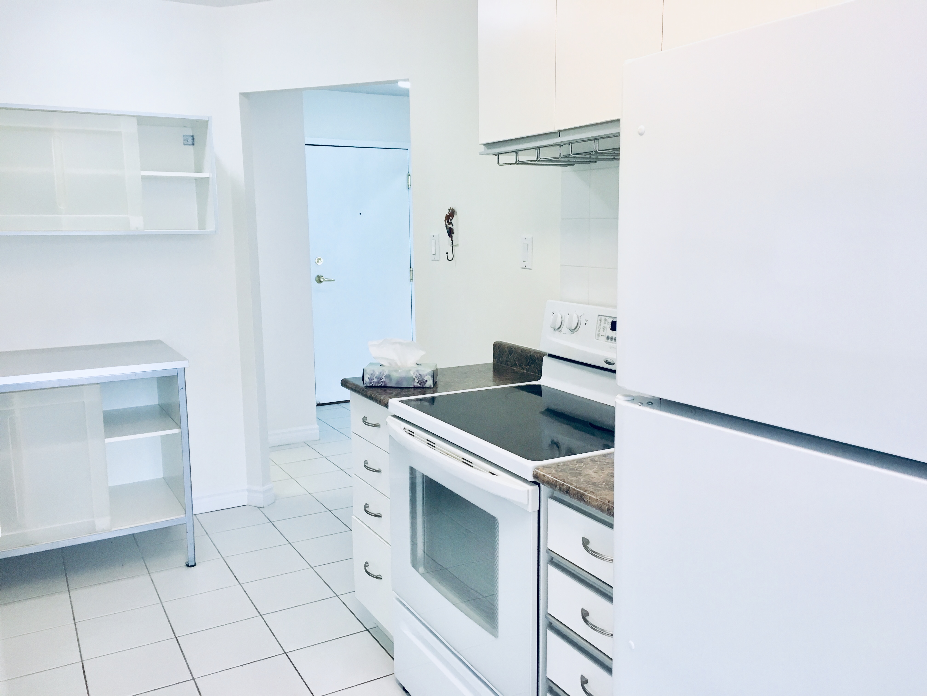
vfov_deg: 48.2
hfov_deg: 61.7
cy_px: 348
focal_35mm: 29
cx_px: 464
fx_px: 777
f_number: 2.2
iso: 32
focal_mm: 4.15
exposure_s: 1/30
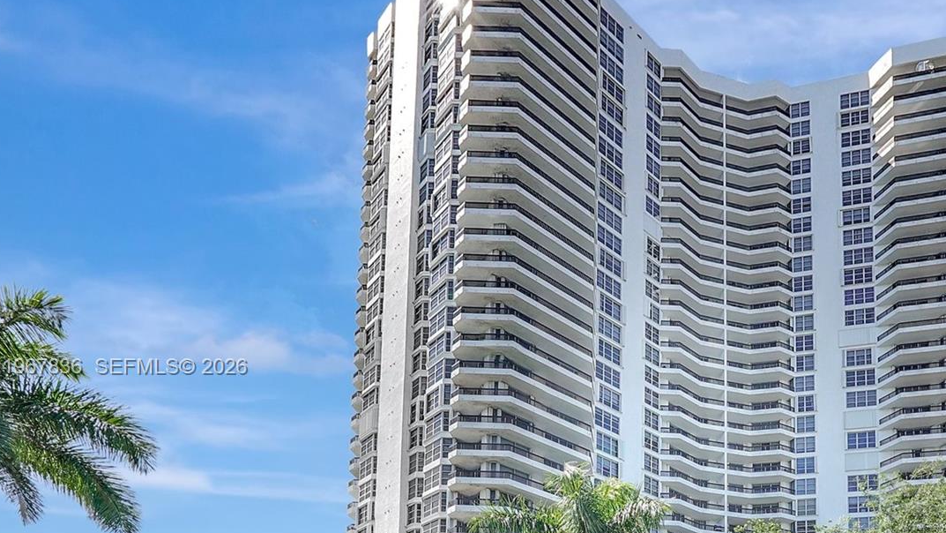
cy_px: 368
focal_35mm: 25
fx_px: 627
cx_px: 678
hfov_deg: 70.4
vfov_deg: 45.1
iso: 640
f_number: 13
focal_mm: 16
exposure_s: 1/200
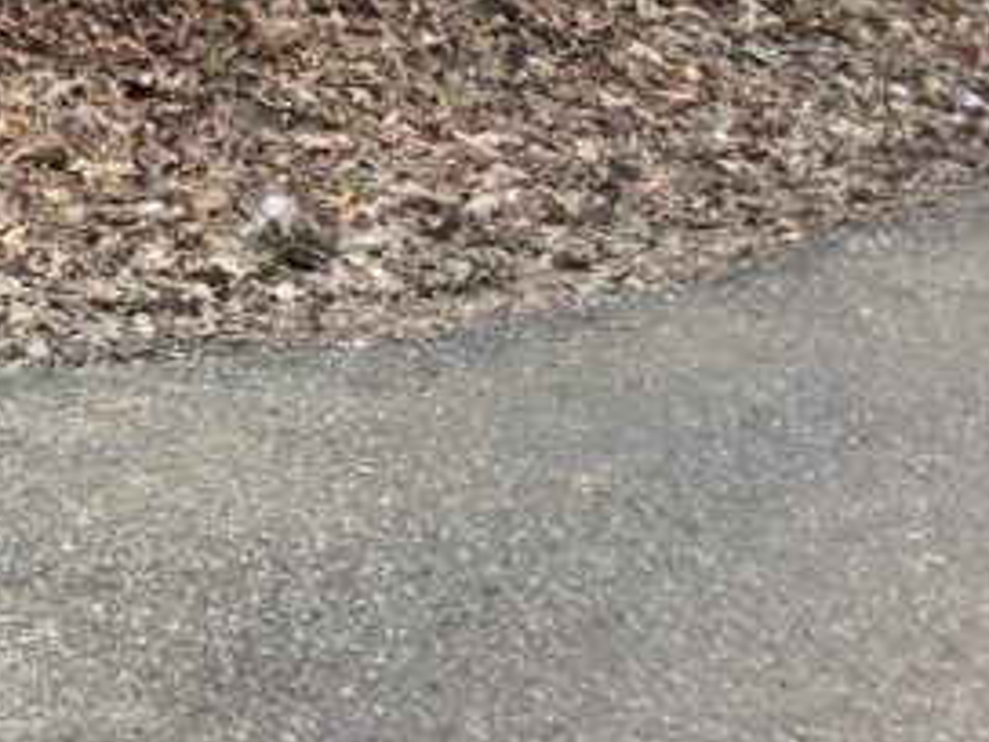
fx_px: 3114
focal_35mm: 109
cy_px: -564
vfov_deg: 12.5
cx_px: -611
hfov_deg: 16.1
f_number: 2.2
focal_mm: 4.15
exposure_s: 1/205
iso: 32
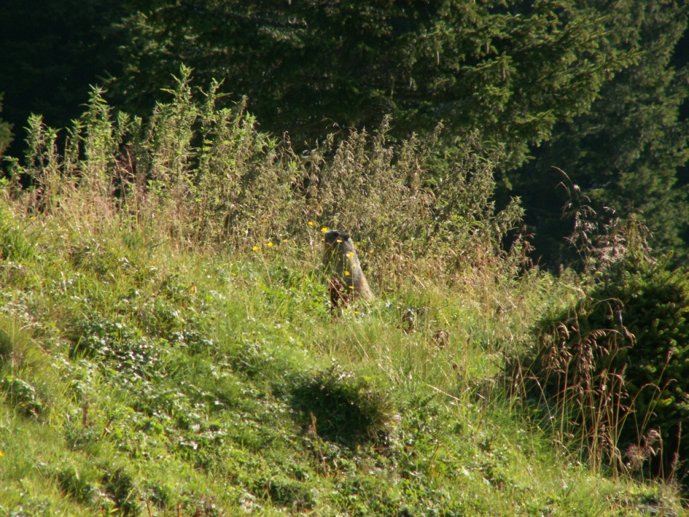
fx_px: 8360
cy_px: 258
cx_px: 344
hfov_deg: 4.7
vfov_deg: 3.5
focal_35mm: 420
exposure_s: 1/160
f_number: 5
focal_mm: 69.45
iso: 50
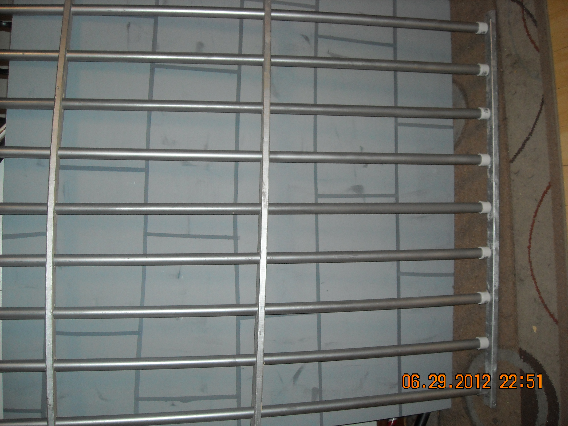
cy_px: 213
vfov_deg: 40.7
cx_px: 284
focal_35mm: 35
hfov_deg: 52.6
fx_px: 574
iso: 200
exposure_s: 1/60
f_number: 2.8
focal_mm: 5.7
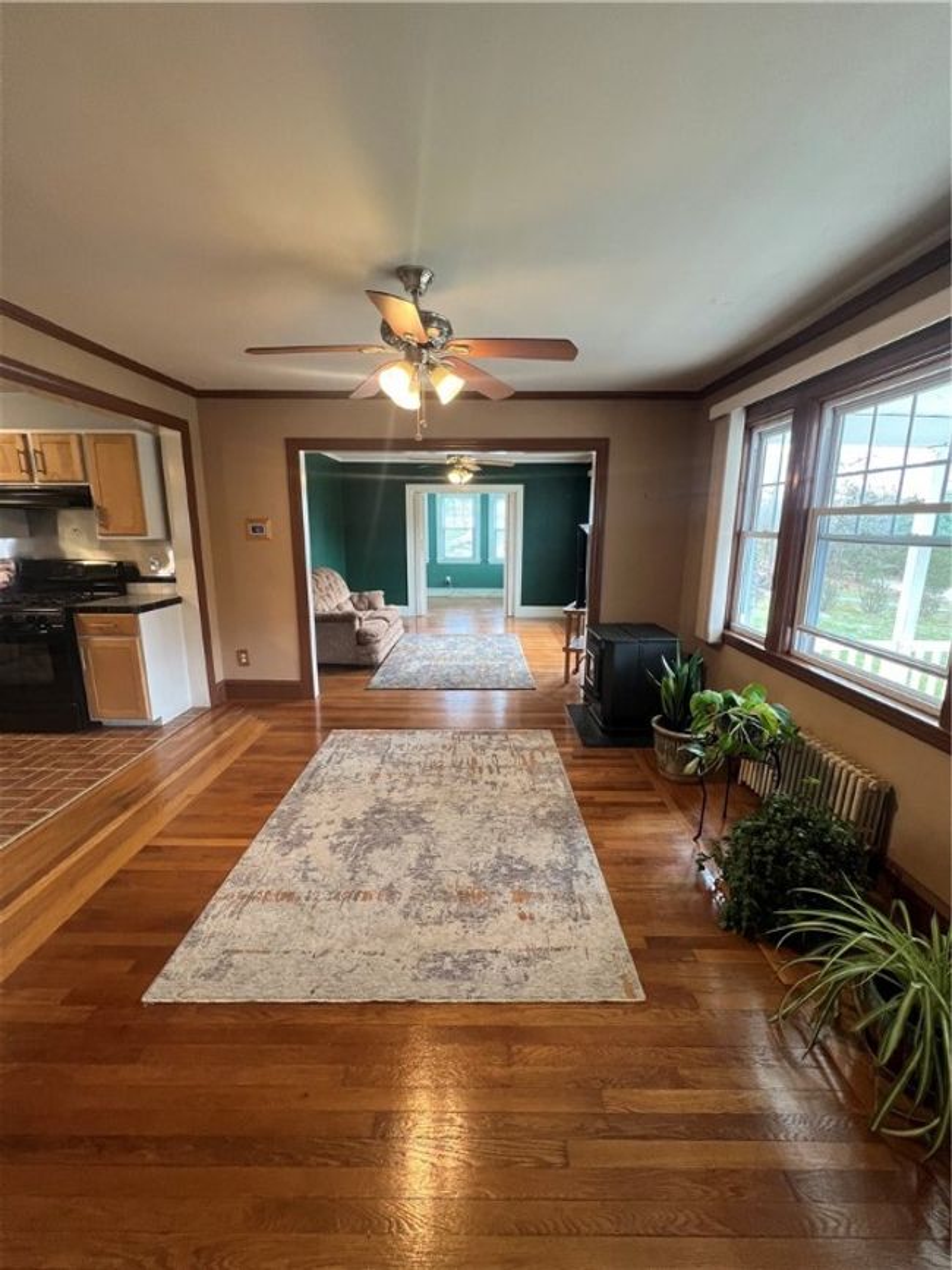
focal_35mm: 13
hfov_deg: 89.9
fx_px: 477
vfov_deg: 106.2
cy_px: 635
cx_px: 476
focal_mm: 1.57
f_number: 1.8
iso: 125
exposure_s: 1/60
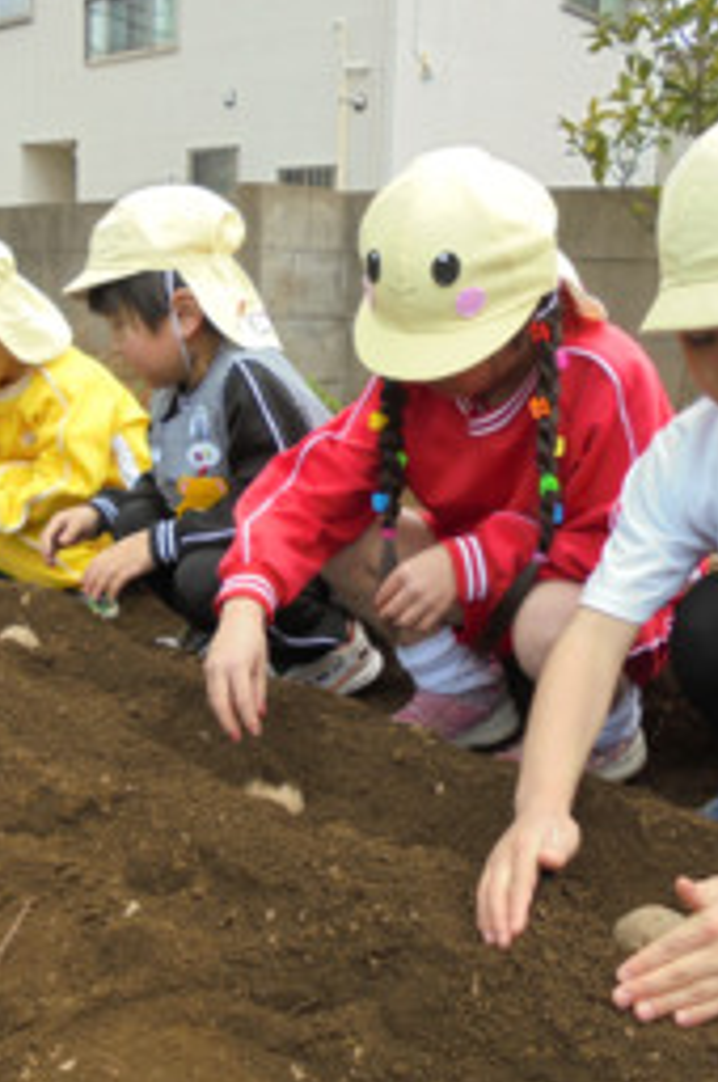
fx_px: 1110
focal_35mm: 37
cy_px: 537
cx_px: 317
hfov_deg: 35.8
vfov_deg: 51.9
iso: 100
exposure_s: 1/200
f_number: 3.5
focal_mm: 4.6
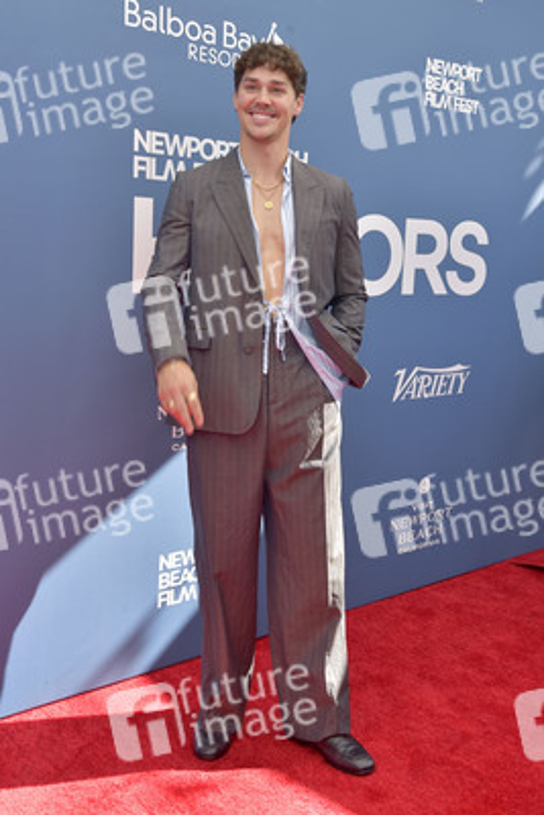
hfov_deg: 35.1
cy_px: 408
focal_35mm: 38
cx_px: 272
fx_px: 861
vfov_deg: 50.7
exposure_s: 1/250
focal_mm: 38
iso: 250
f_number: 7.1
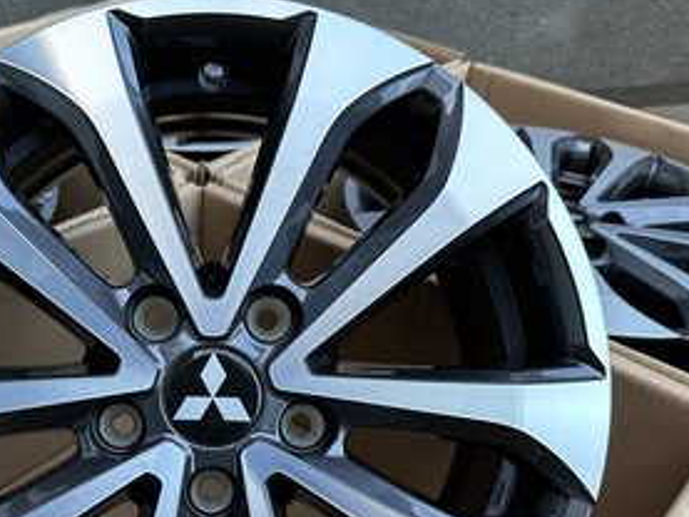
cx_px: 214
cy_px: 388
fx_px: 777
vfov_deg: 36.0
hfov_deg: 46.9
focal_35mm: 39
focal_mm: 6.86
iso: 250
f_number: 1.78
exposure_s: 1/84
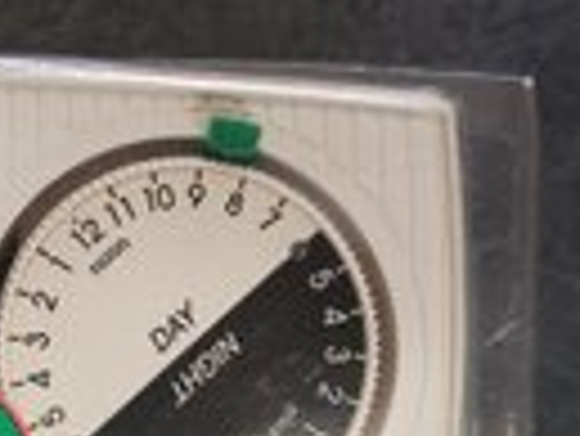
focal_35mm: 69
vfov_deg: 21.1
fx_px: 1157
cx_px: 92
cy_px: 348
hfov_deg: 27.4
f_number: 1.5
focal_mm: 4.3
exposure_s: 1/60
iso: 320
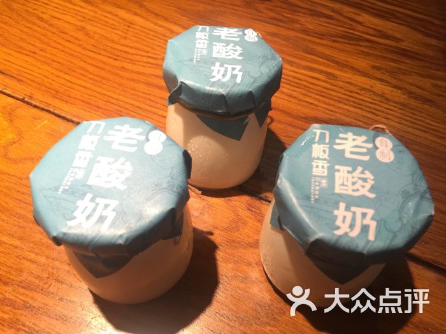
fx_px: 374
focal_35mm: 29
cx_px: 223
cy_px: 167
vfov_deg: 48.2
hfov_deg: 61.7
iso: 50
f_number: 2.2
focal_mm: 4.15
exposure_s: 1/17
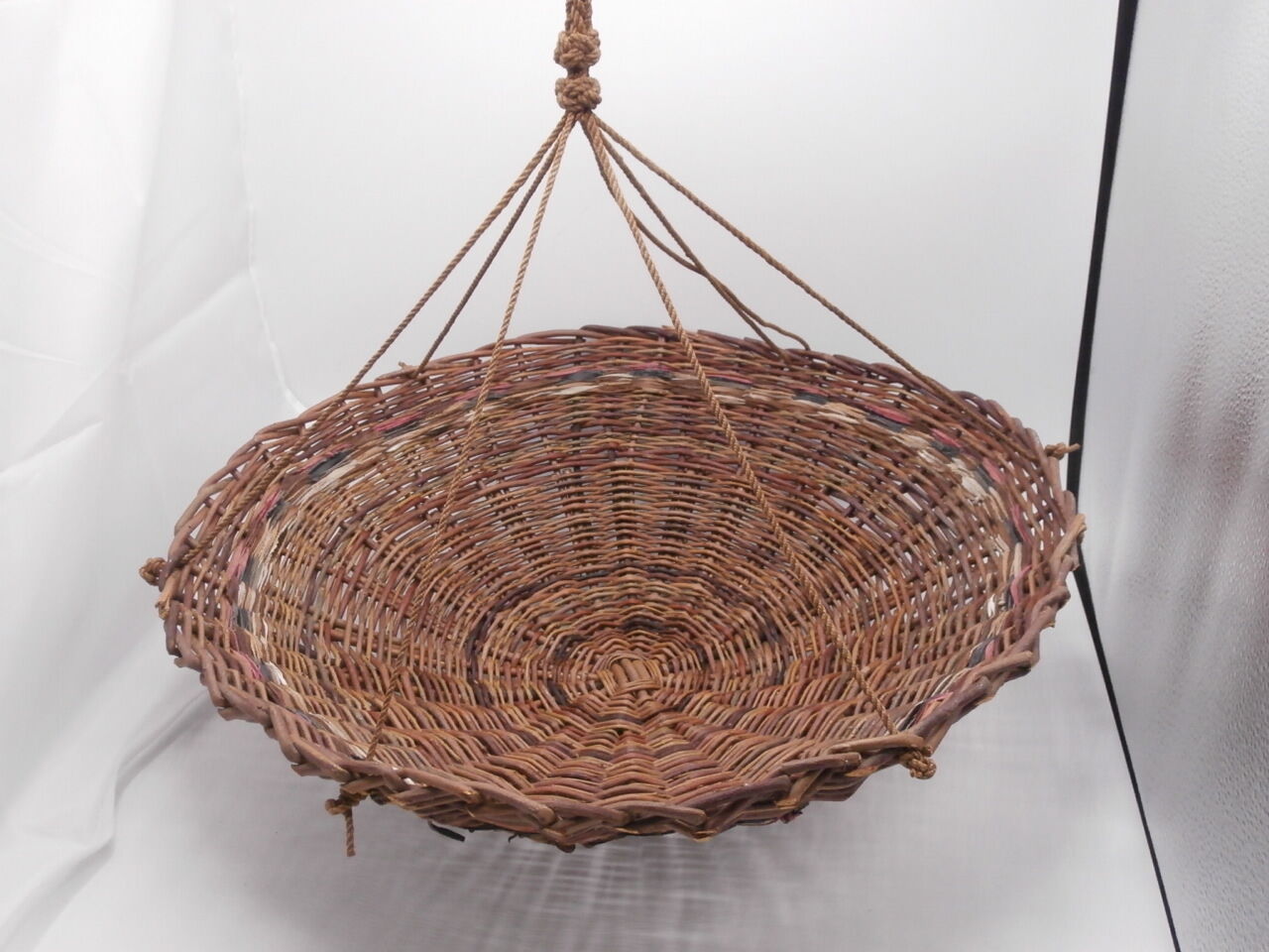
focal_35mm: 38
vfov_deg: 37.7
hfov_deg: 49.0
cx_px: 634
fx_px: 1393
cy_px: 476
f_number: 3.9
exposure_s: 1/400
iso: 400
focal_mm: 6.67
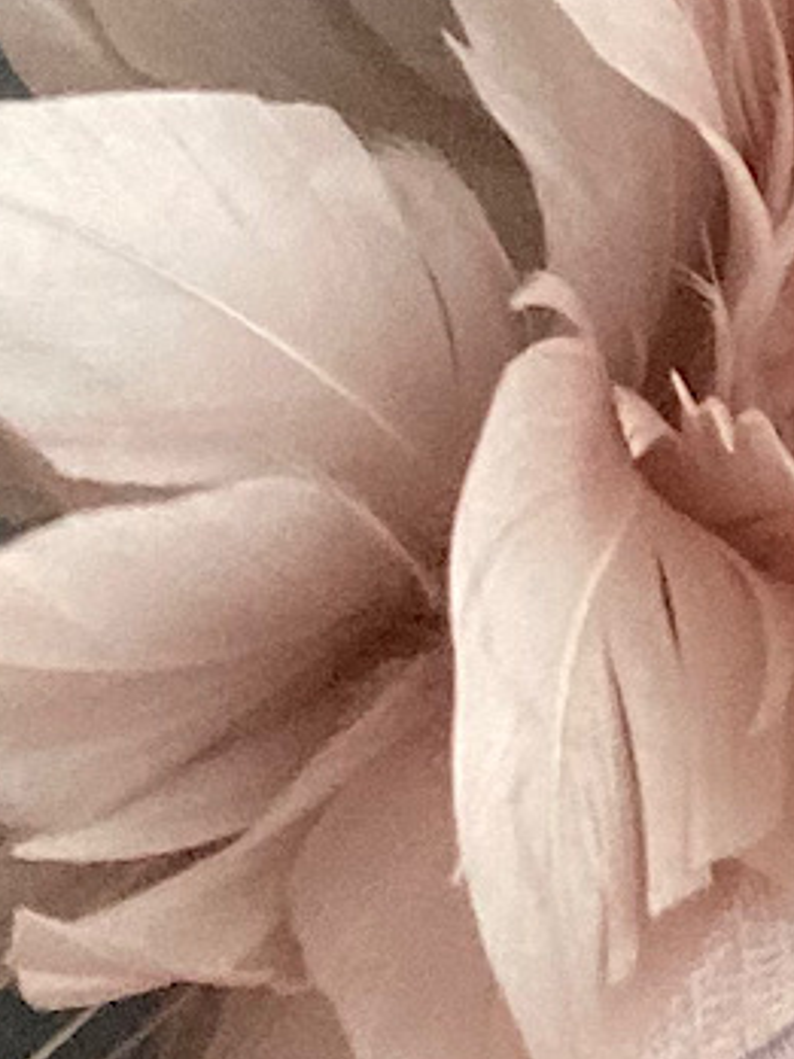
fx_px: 5627
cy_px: 149
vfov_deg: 10.7
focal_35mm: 184
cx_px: 1097
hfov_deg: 7.9
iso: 320
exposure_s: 1/49
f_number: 2.2
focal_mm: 2.87
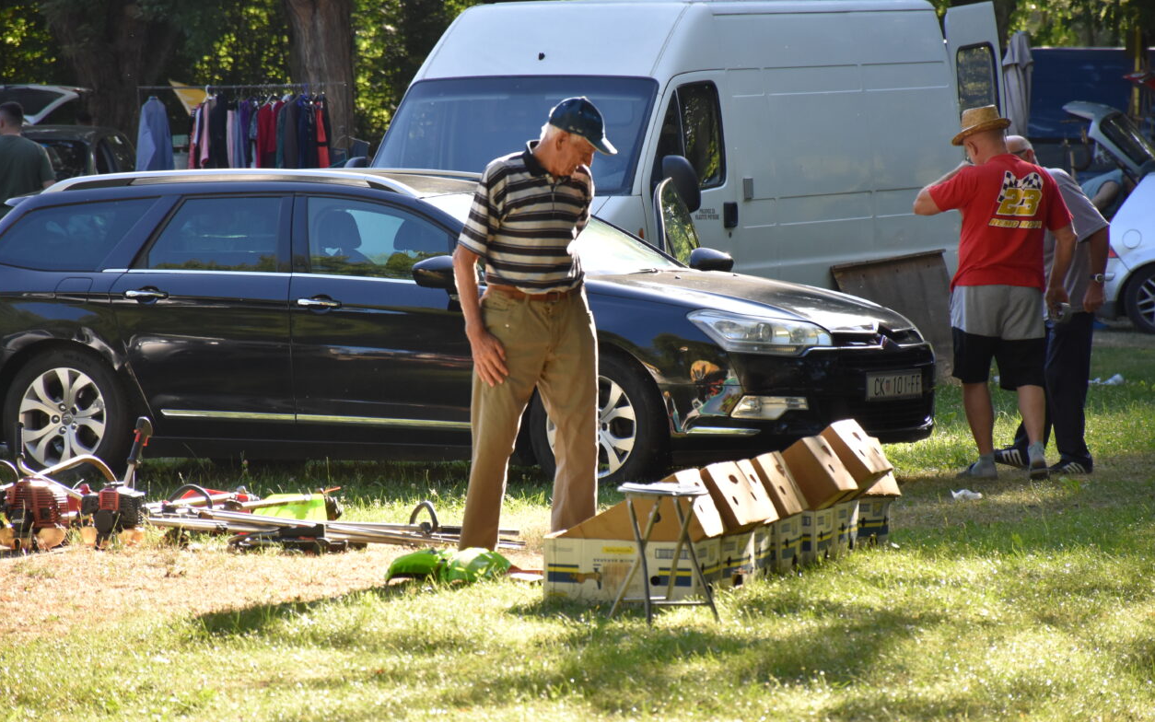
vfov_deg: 6.1
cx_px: 576
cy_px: 357
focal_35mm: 215
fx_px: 6768
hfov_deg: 9.8
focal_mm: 140
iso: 800
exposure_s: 1/500
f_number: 5.6
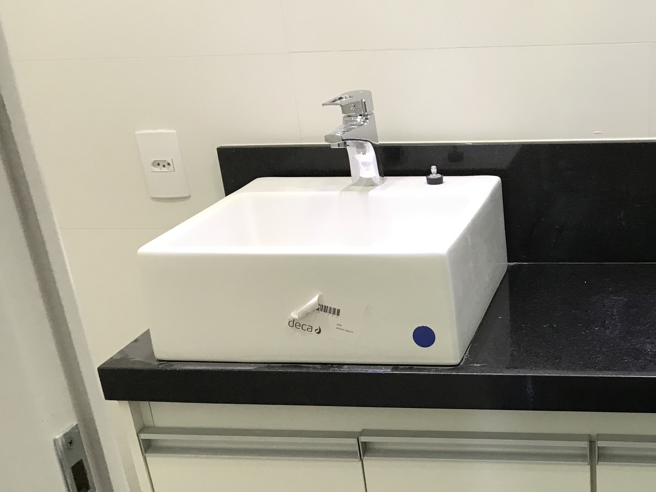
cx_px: 555
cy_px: 403
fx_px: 929
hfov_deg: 37.1
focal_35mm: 49
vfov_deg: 28.9
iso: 32
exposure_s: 1/30
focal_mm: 3.99
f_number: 1.8
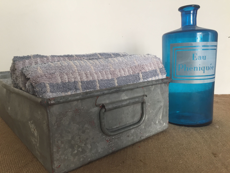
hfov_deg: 61.7
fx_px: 193
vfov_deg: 48.2
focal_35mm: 29
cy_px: 86
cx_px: 115
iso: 32
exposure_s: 1/33
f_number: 2.2
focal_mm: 4.15
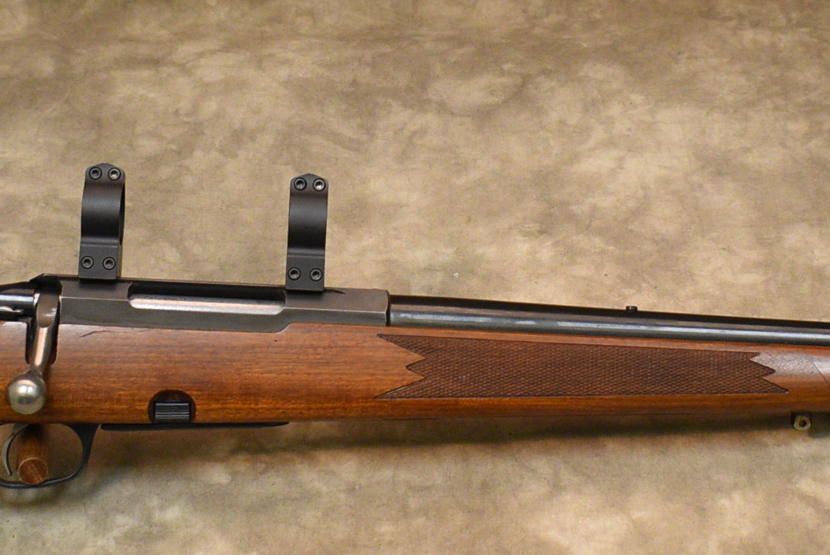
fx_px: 2192
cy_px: 181
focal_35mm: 95
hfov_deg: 21.4
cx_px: 368
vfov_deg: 14.4
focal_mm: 22
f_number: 3.8
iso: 1400
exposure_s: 1/125
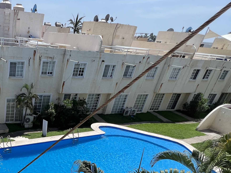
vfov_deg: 43.2
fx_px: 200
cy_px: 152
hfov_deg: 51.9
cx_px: 18
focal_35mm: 30
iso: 32
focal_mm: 1.57
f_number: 1.8
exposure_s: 1/2137
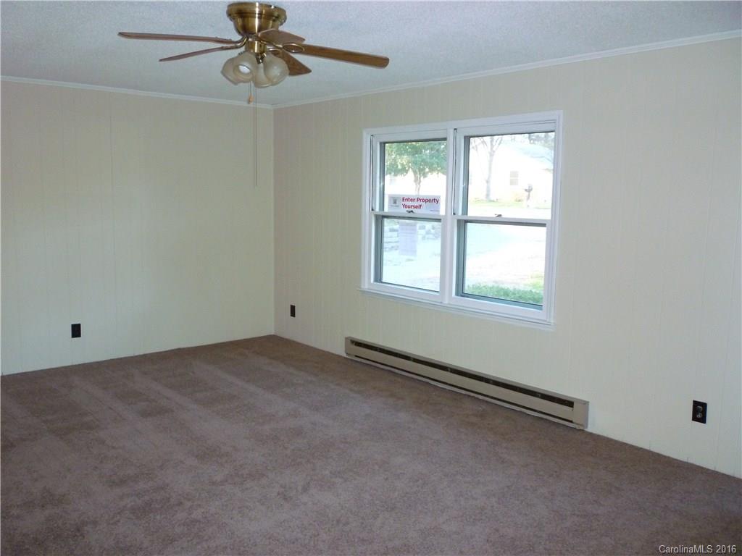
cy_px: 278
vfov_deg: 48.2
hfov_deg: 61.7
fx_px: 622
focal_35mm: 29
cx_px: 371
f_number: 3.3
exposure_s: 1/30
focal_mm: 5.2
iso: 400
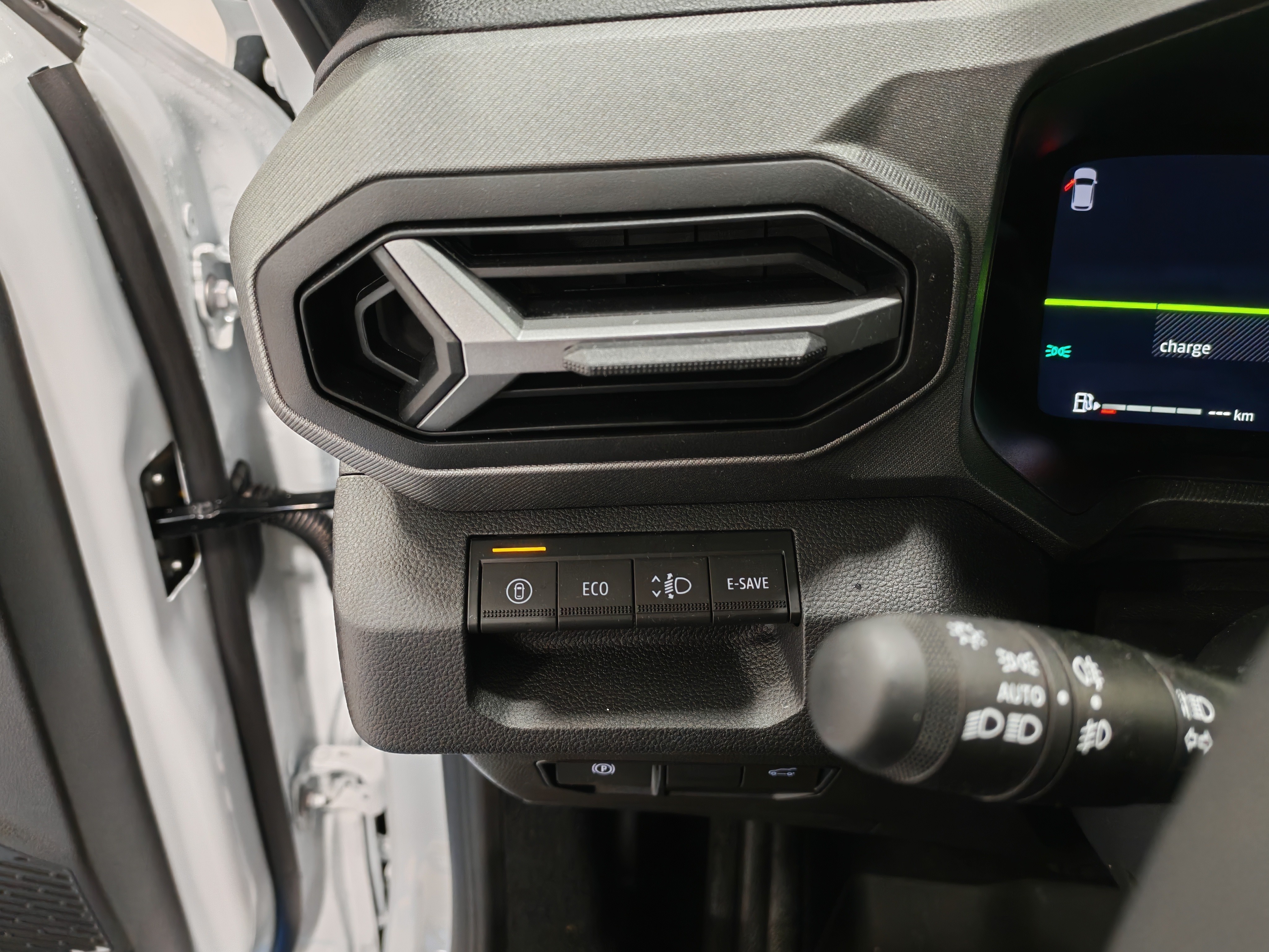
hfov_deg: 61.7
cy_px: 476
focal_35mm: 29
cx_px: 634
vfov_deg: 48.2
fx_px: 1063
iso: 800
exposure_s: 1/50
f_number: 1.9
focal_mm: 6.12
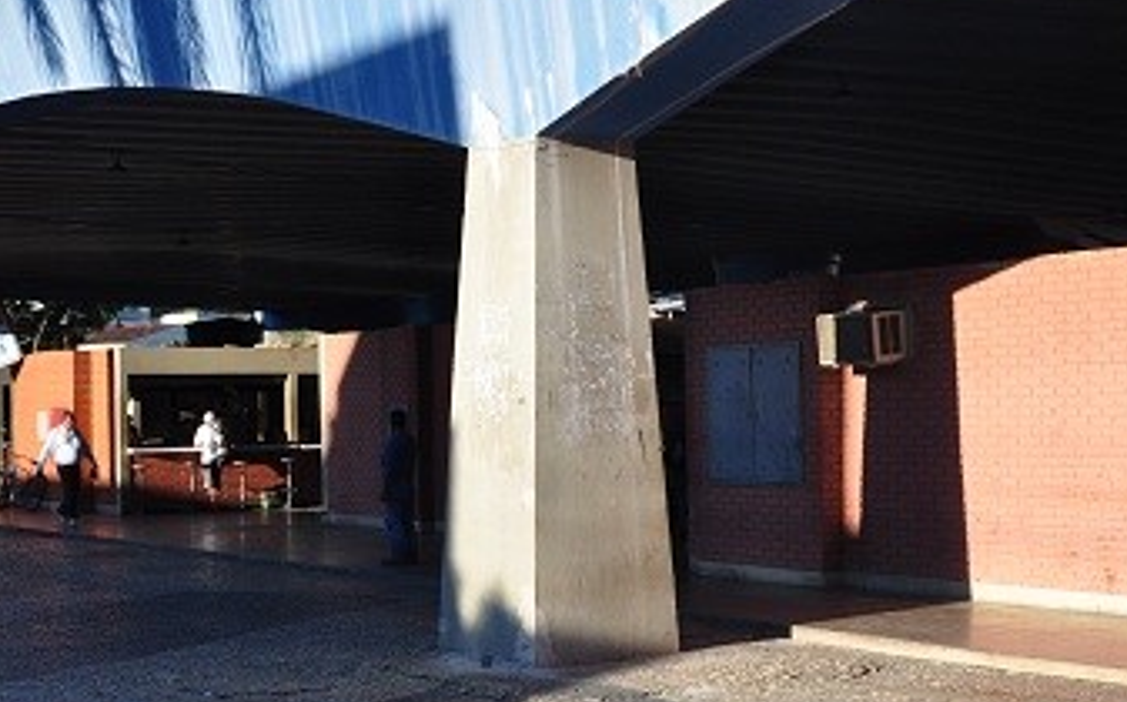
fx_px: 1995
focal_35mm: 65
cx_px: 475
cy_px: 480
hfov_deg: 31.5
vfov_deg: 19.9
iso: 640
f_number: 11
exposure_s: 1/400
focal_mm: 30
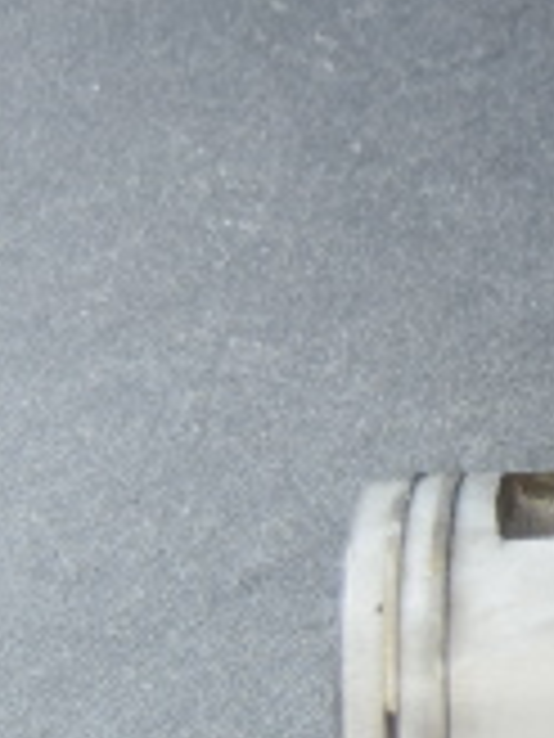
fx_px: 3732
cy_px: 380
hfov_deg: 7.9
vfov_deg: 11.3
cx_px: 1320
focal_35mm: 175
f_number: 4.2
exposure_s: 1/60
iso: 450
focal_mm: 31
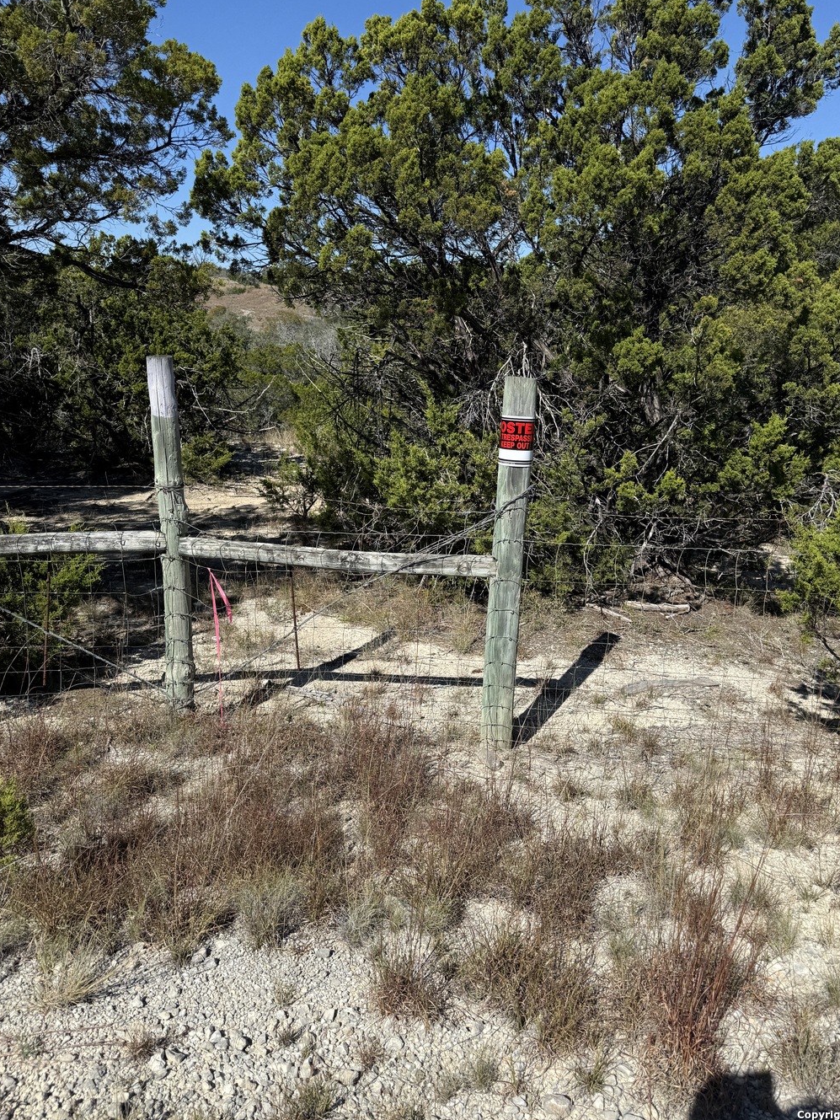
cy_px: 528
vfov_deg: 67.2
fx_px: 841
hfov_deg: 53.1
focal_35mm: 26
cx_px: 431
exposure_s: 1/5714
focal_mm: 6.76
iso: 80
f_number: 1.78
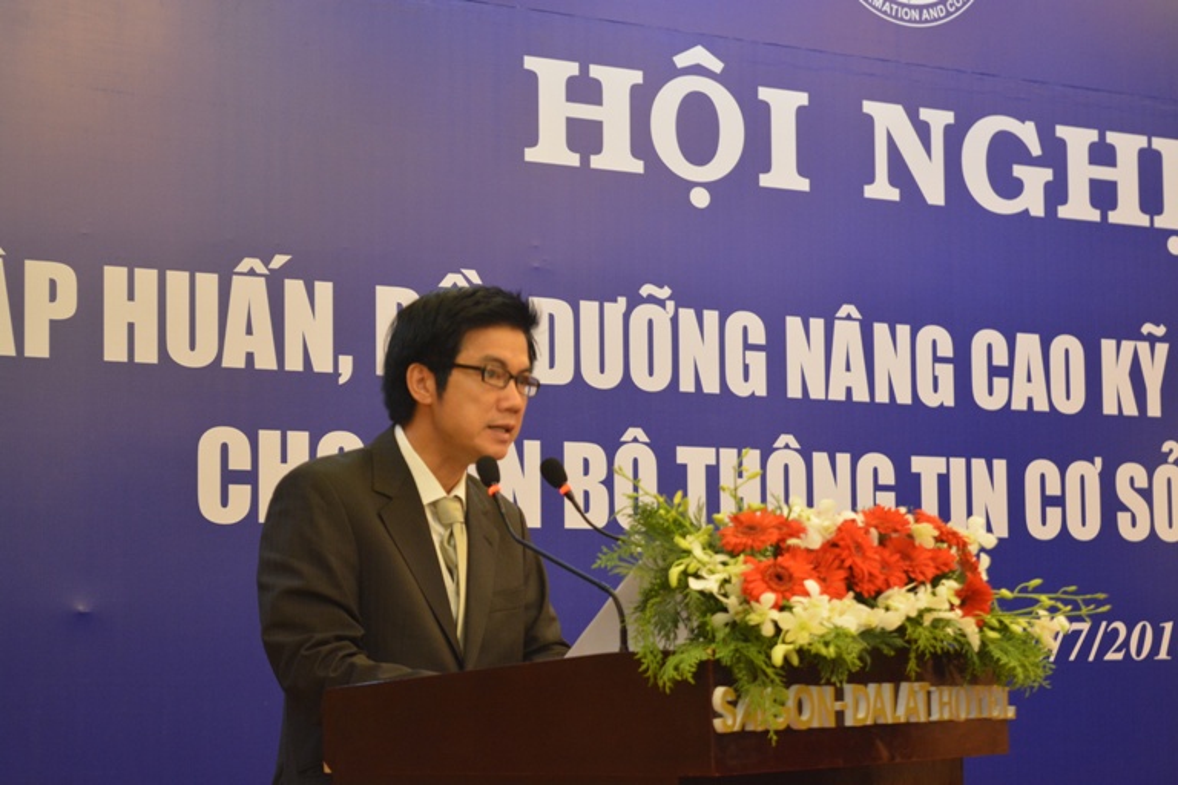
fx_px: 2699
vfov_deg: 16.6
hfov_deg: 24.6
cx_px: 589
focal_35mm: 82
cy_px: 392
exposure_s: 1/13
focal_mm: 55
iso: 1600
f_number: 5.6
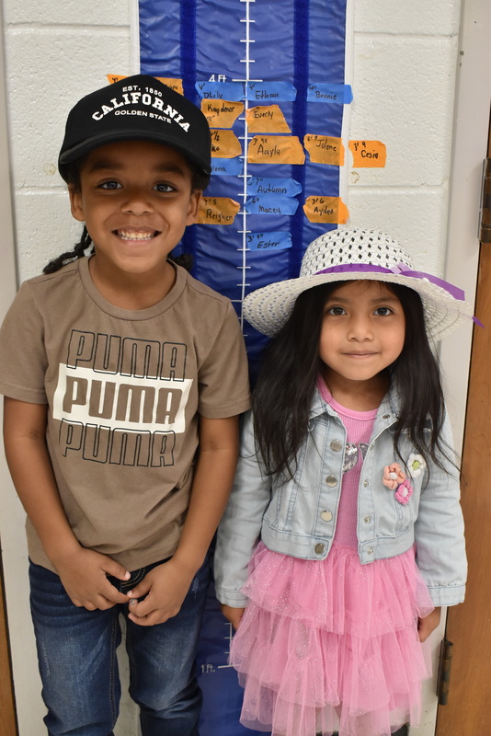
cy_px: 368
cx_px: 246
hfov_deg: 34.2
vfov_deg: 49.5
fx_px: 797
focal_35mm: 39
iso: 1000
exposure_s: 1/40
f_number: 7.1
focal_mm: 26
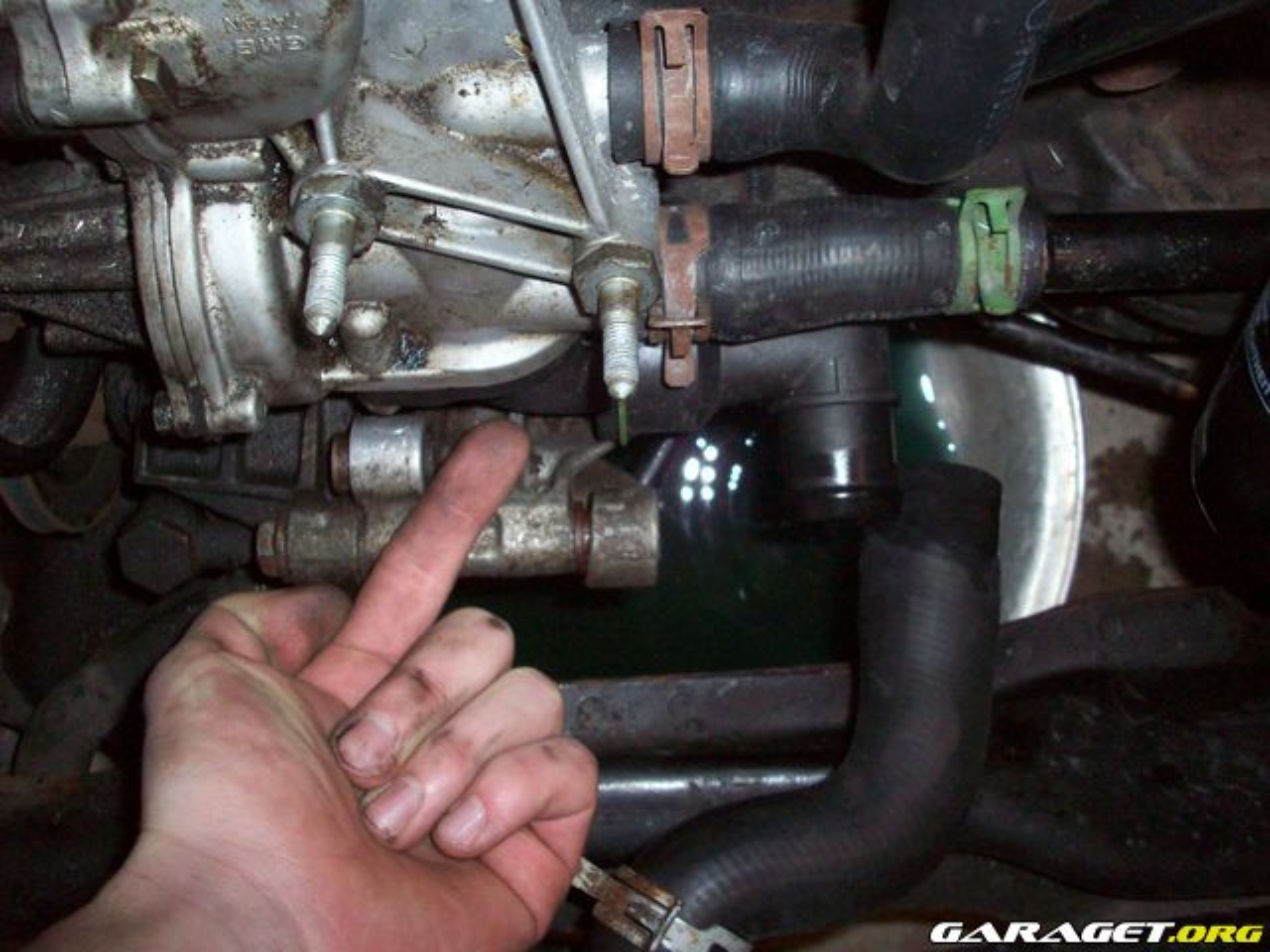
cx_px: 635
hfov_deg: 50.1
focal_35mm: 37
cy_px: 476
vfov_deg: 38.7
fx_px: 1357
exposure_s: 1/64
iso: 160
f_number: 2.8
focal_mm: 6.2
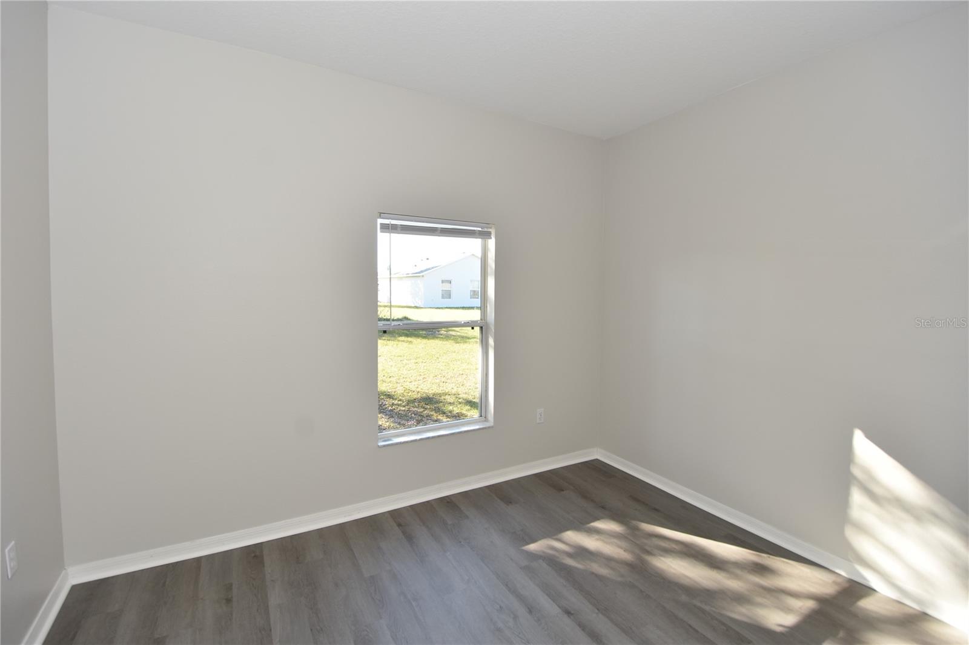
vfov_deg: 77.3
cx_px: 484
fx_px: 404
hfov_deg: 100.4
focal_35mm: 15
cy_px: 322
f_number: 4.5
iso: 200
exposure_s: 1/80
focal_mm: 10
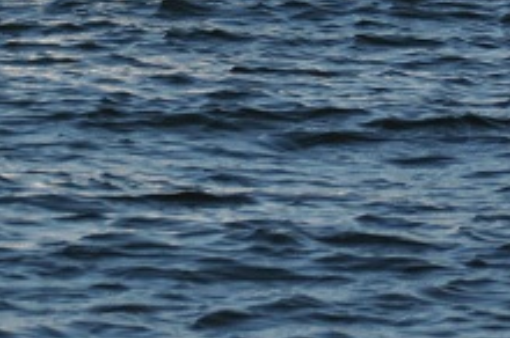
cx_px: -67
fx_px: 7625
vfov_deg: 2.5
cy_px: -255
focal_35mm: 539
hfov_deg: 3.8
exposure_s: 1/640
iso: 400
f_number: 6.3
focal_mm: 92
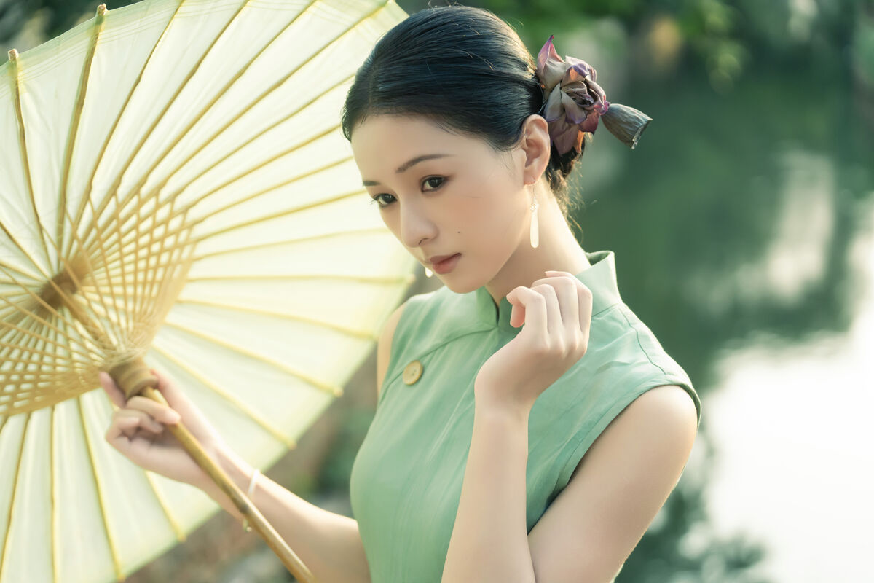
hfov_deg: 28.8
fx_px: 1699
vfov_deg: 19.5
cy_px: 292
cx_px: 437
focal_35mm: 70
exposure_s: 1/3200
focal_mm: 70
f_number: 2.8
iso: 1600
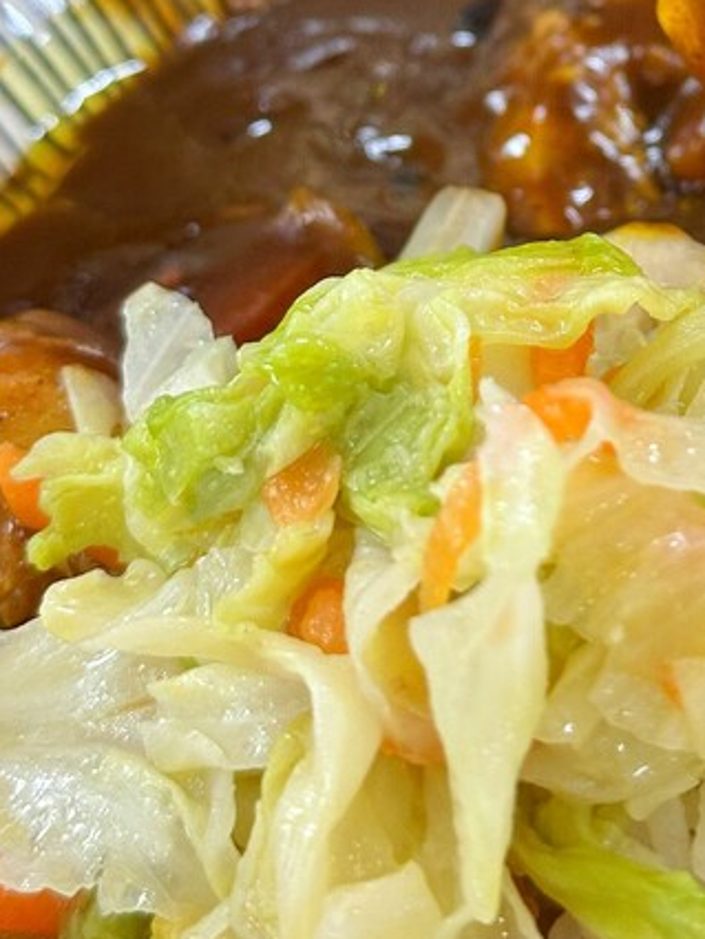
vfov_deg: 19.9
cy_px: 15
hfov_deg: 15.3
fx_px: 2606
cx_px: 611
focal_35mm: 96
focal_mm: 6.86
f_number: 1.78
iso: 250
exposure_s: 1/60
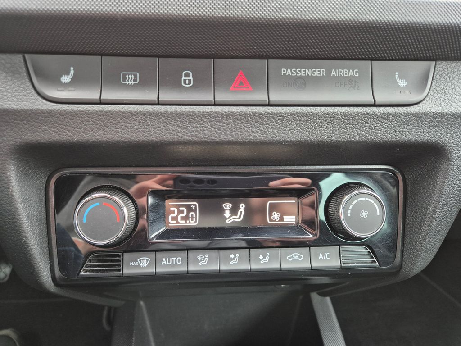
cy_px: 173
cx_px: 230
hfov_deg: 73.9
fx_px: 306
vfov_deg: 58.9
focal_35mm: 23
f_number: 1.8
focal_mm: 5.4
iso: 640
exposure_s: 1/62
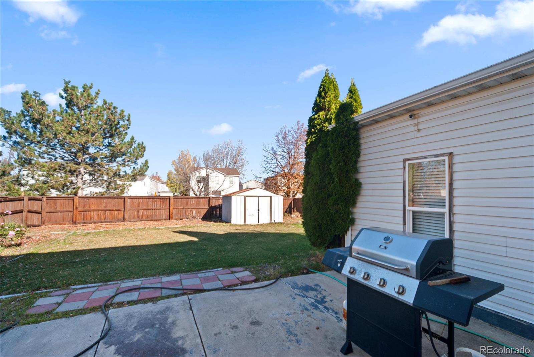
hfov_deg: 100.3
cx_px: 267
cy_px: 178
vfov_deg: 77.4
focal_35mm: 15
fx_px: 223
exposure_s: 1/250
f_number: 3.5
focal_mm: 10
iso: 200
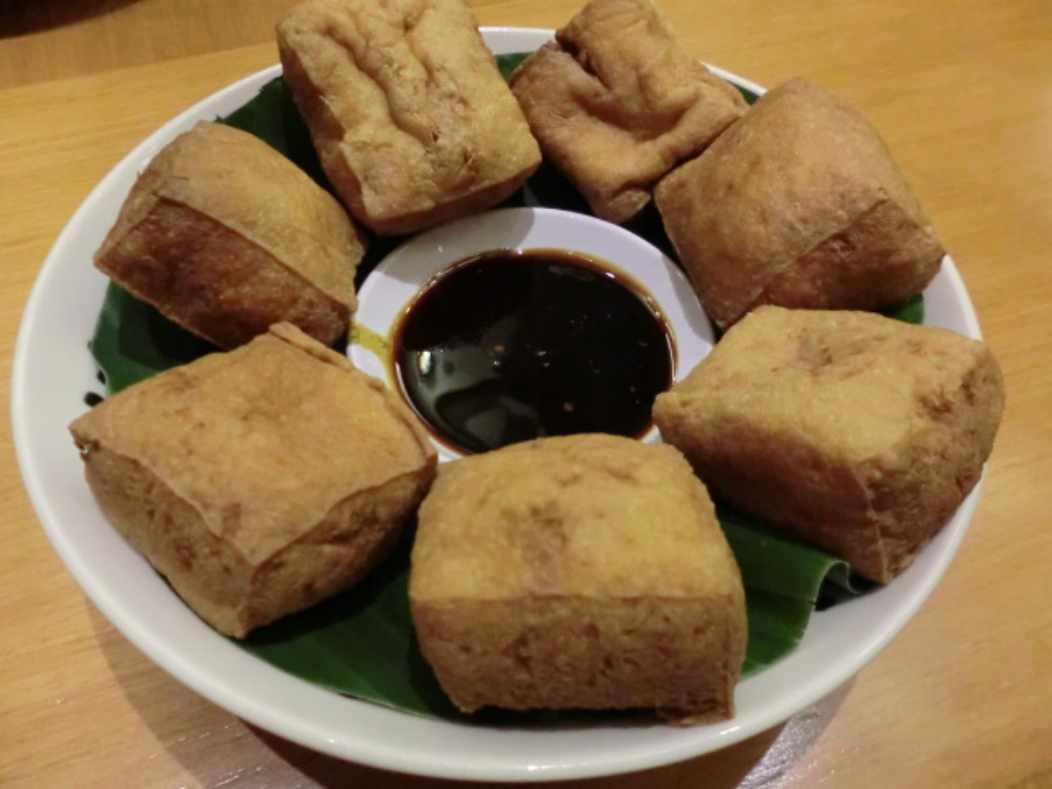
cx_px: 526
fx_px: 821
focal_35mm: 27
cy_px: 394
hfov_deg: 65.3
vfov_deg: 51.4
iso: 800
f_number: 3.2
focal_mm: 4.9
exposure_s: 1/15
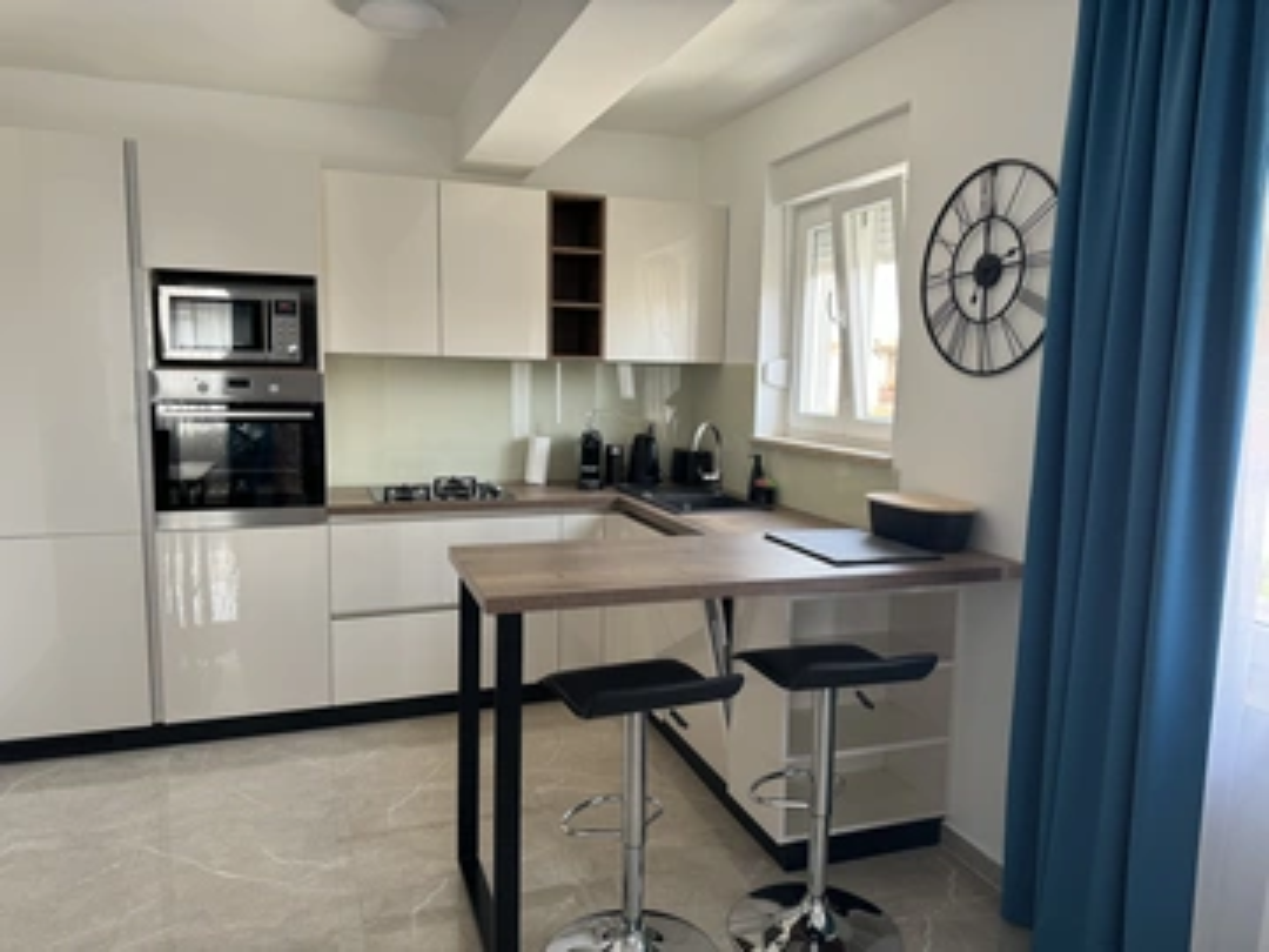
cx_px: 634
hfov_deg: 71.6
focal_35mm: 24
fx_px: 880
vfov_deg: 56.8
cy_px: 476
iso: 100
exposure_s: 1/121
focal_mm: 6.76
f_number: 1.78
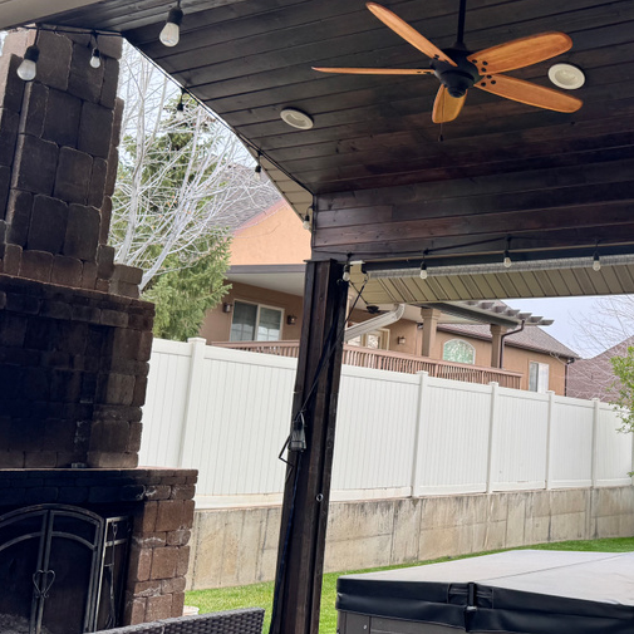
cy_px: 277
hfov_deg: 36.4
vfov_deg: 39.1
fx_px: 891
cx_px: 589
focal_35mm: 43
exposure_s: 1/553
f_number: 1.78
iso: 80
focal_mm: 6.76
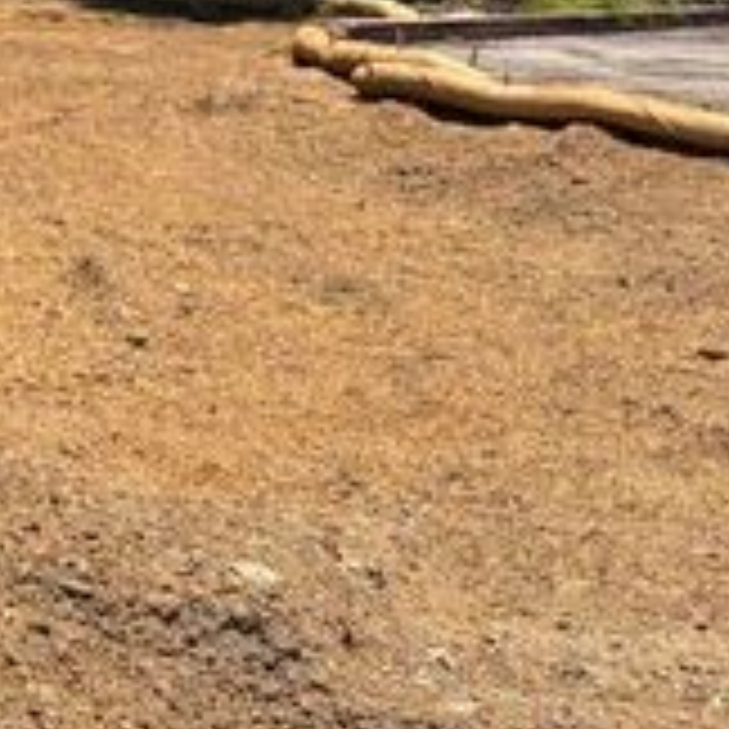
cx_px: -428
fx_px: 2001
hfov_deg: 18.0
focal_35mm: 84
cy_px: -254
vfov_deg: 18.9
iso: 50
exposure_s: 1/2451
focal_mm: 5.96
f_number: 1.6
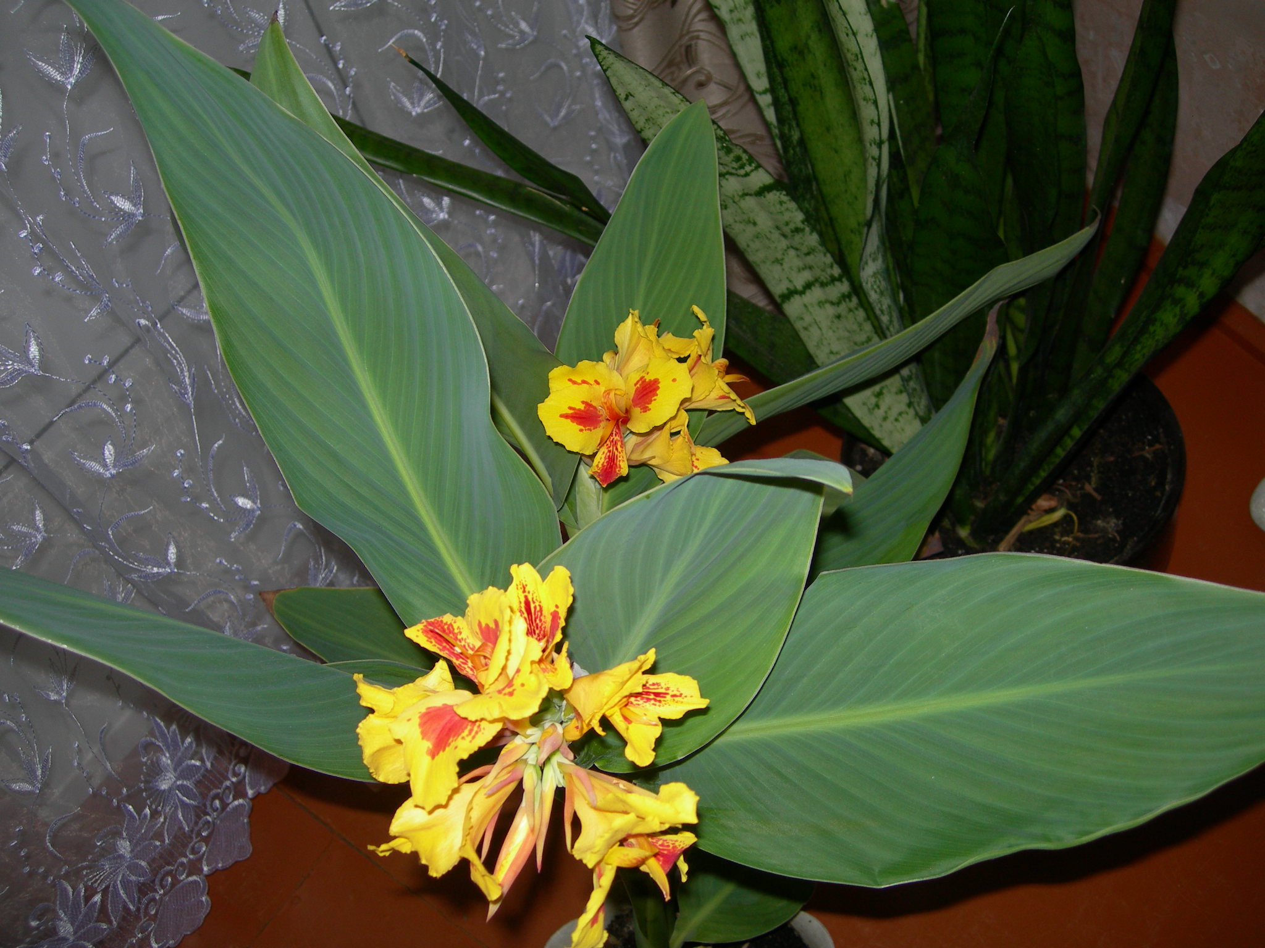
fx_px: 1389
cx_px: 632
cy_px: 474
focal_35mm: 38
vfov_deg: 37.7
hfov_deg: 49.0
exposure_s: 1/60.1
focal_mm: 7.8
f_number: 2.8
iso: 50
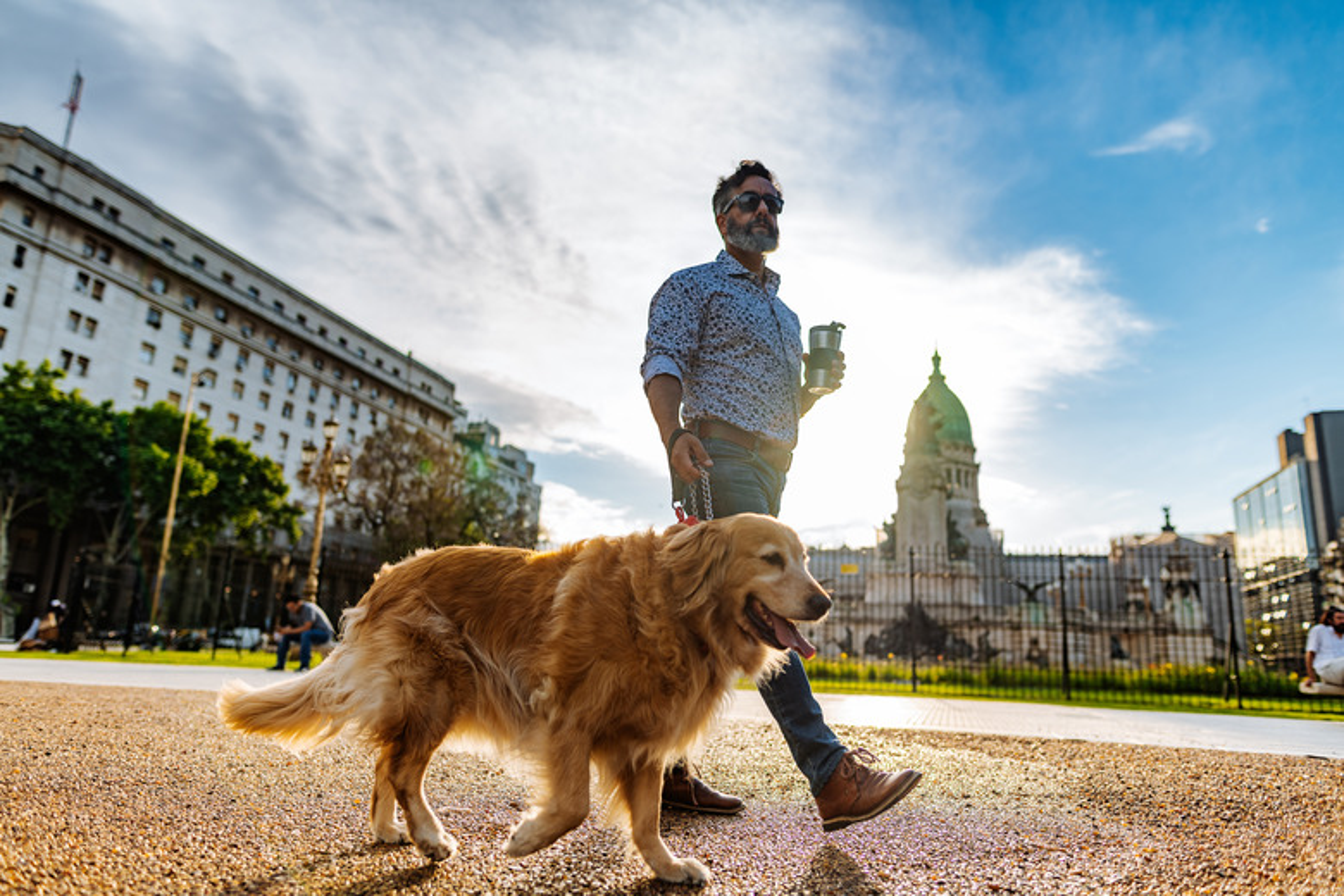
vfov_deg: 53.1
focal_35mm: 24
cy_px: 448
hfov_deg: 73.7
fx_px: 896
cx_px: 672
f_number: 2.2
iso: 80
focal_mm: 24
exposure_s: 1/1600
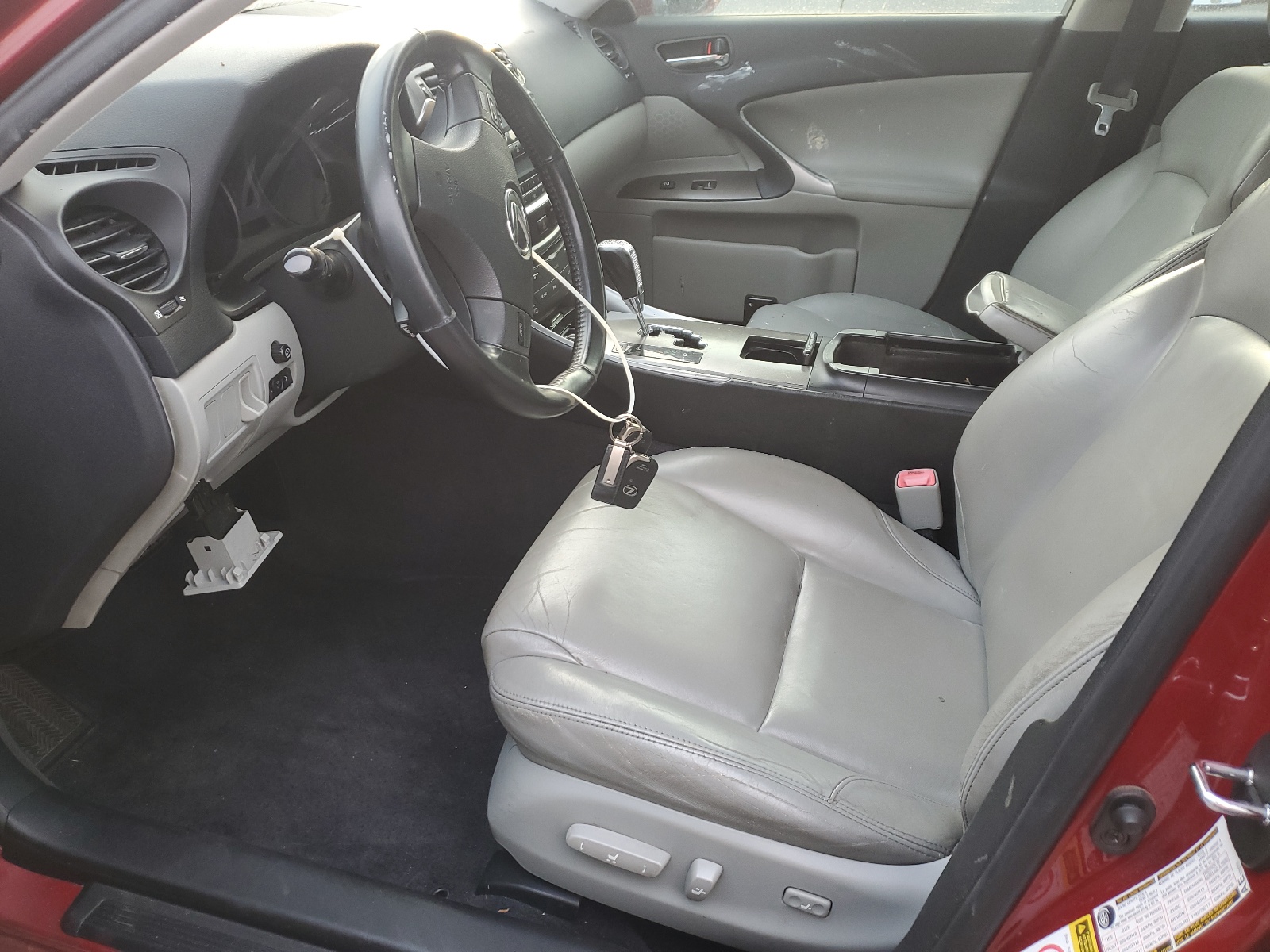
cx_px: 635
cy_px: 476
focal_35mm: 26
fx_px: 954
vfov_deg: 53.1
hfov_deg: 67.3
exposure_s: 1/120
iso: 68
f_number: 1.5
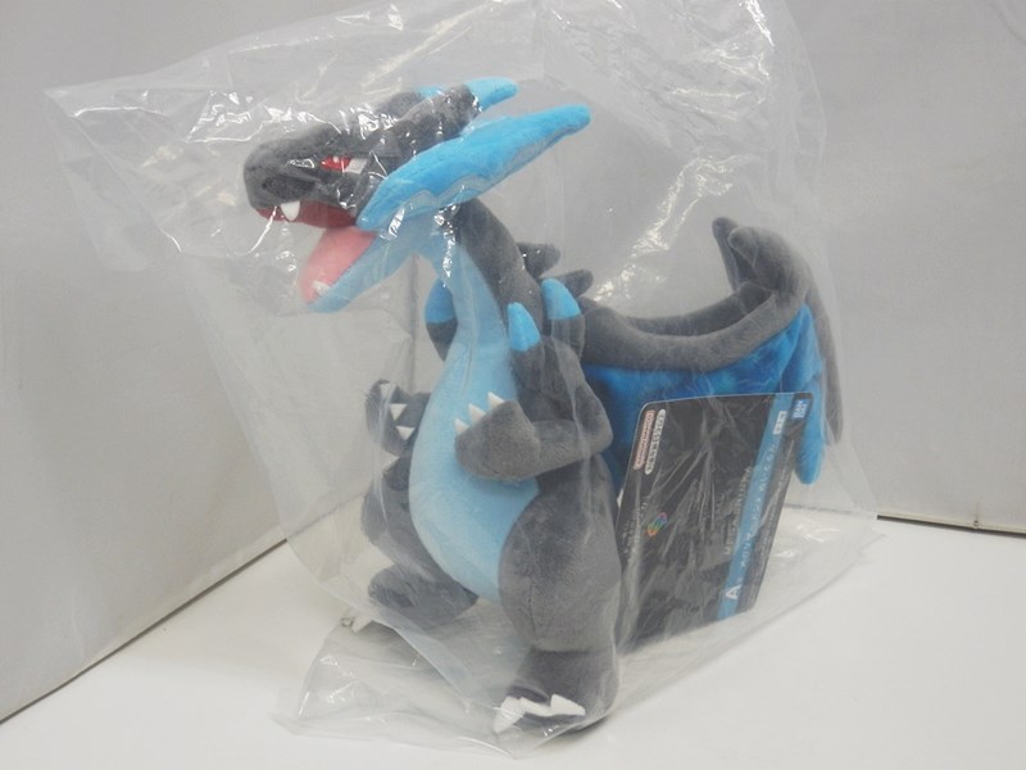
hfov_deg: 50.1
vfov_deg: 38.7
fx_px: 1097
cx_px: 513
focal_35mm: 37
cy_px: 385
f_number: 3.9
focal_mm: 6.7
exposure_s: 1/30
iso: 200
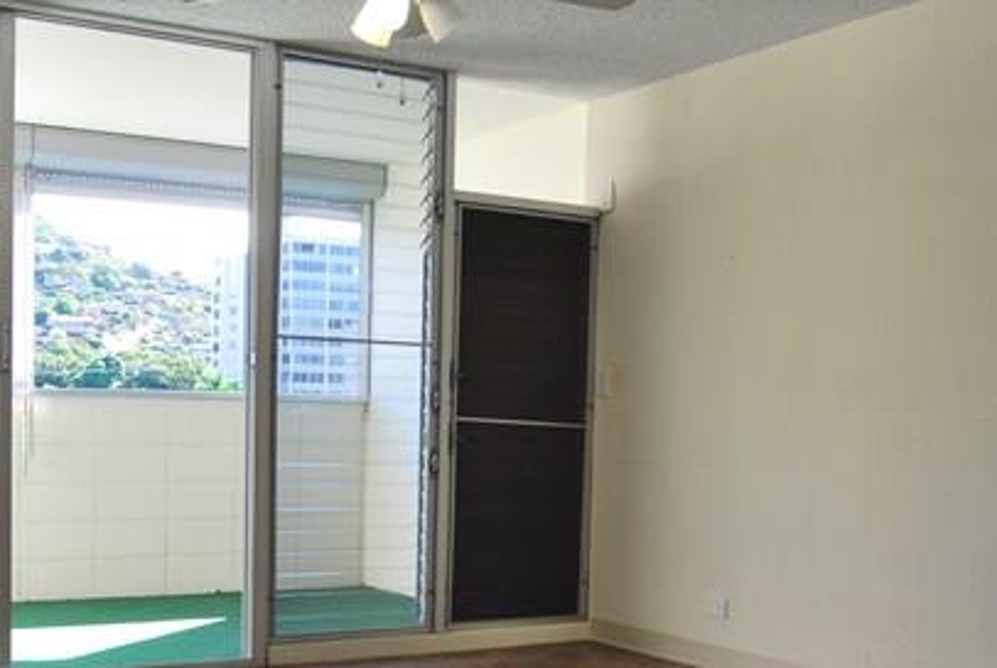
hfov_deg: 42.9
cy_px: 517
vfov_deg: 29.4
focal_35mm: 45
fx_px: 1248
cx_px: 327
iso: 200
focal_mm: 18
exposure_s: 1/100
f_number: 5
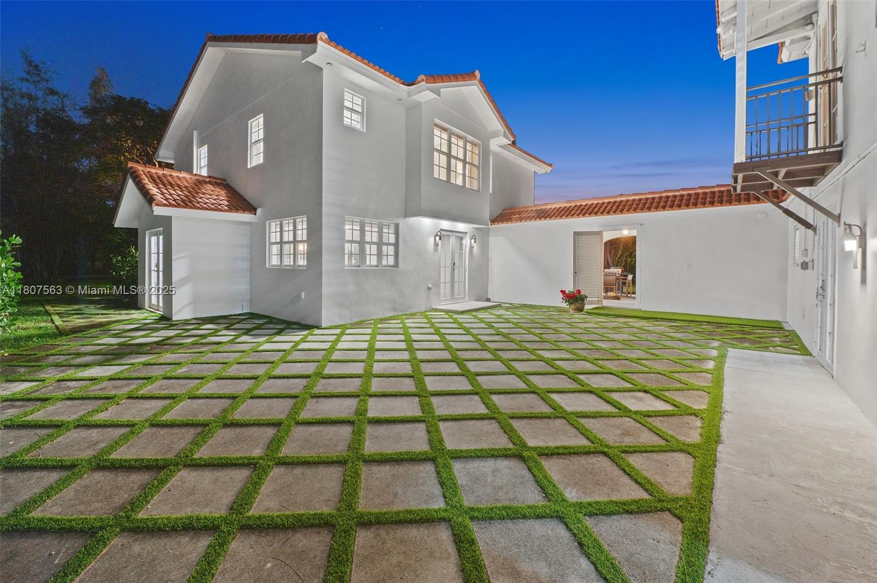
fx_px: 341
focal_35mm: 14
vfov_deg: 81.1
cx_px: 438
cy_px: 292
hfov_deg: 104.3
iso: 200
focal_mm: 14
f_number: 8
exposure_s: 1.6
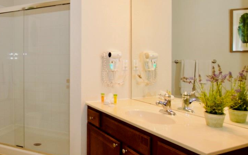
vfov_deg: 45.8
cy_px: 63
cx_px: 69
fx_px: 182
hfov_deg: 65.1
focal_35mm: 27
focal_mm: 10
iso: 400
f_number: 4.5
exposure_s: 1/80
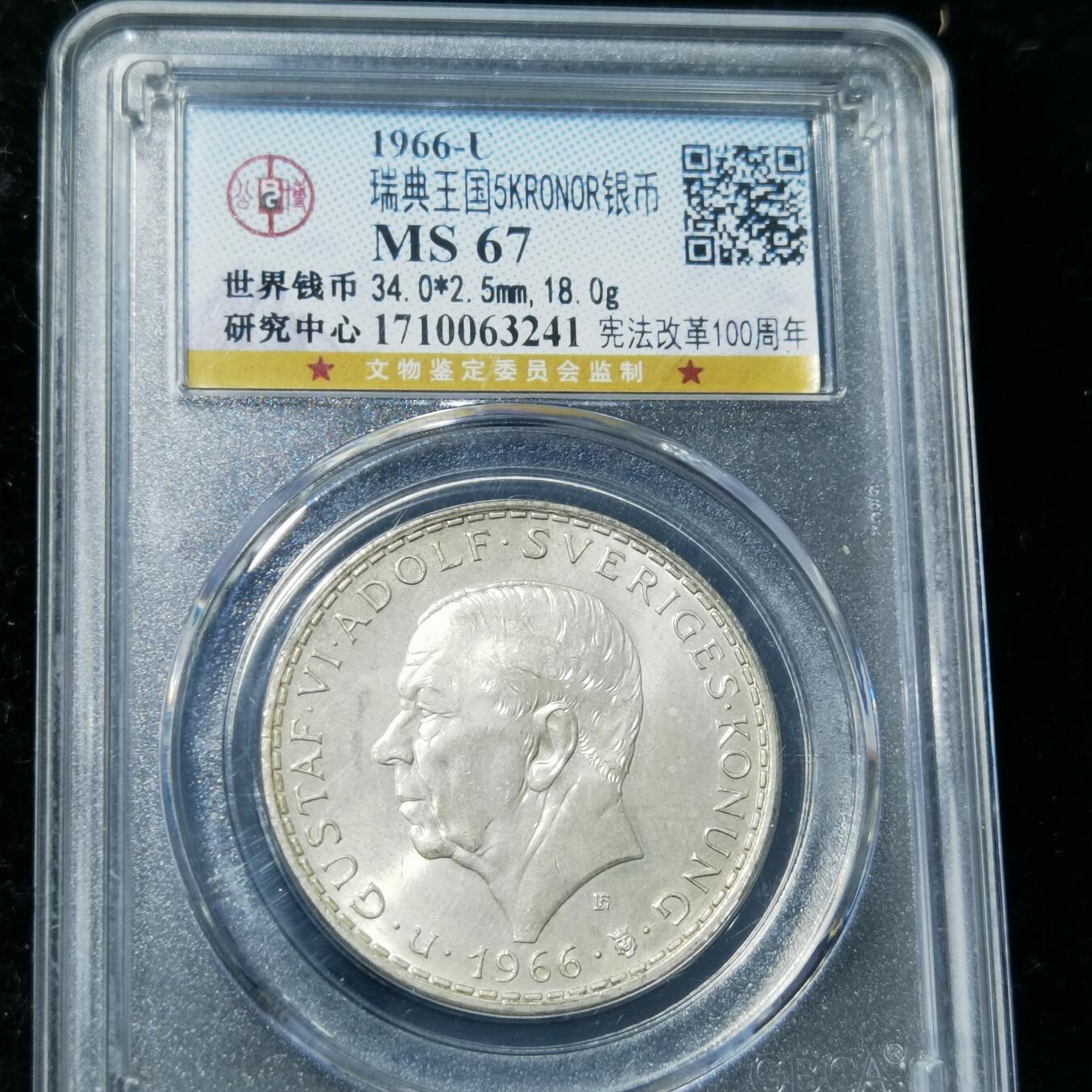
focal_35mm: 76
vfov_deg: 22.8
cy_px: 598
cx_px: 547
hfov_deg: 22.8
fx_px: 2712
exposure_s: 1/100
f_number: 1.9
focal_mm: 6.67
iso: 125
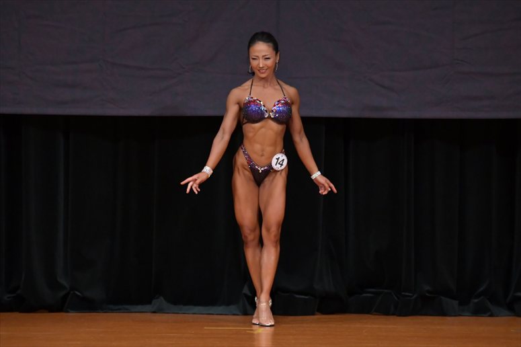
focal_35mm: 345
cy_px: 174
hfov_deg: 6.0
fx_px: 4991
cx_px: 260
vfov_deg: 4.0
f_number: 5.6
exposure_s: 1/400
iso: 4000
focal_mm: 230
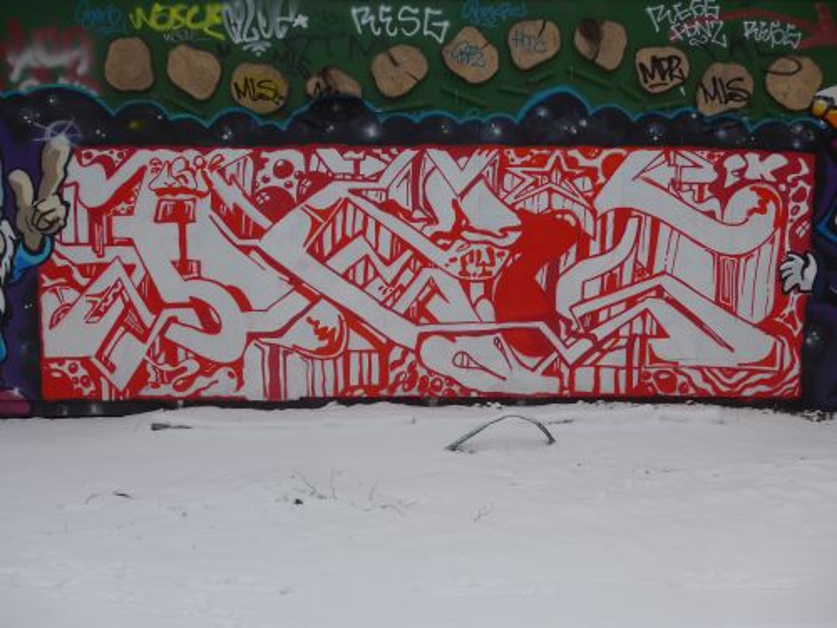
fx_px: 701
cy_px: 314
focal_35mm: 29
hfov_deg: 61.7
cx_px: 418
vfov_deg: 48.2
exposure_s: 1/200
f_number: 2.8
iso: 80
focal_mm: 6
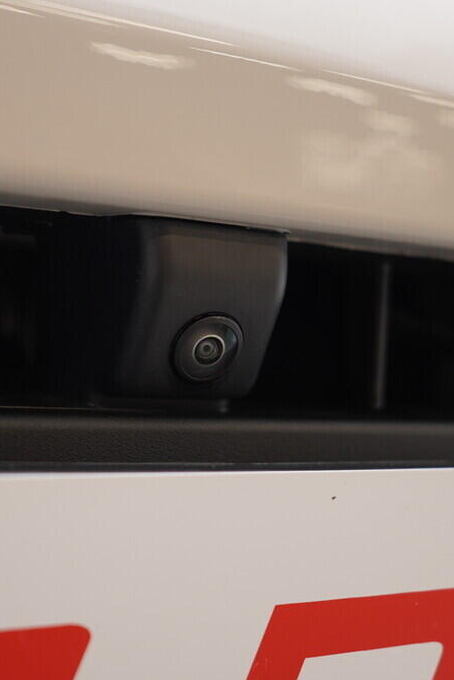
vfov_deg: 36.2
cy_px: 338
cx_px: 176
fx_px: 1040
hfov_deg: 24.6
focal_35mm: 55
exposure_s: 1/50
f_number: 3.2
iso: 125
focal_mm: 24
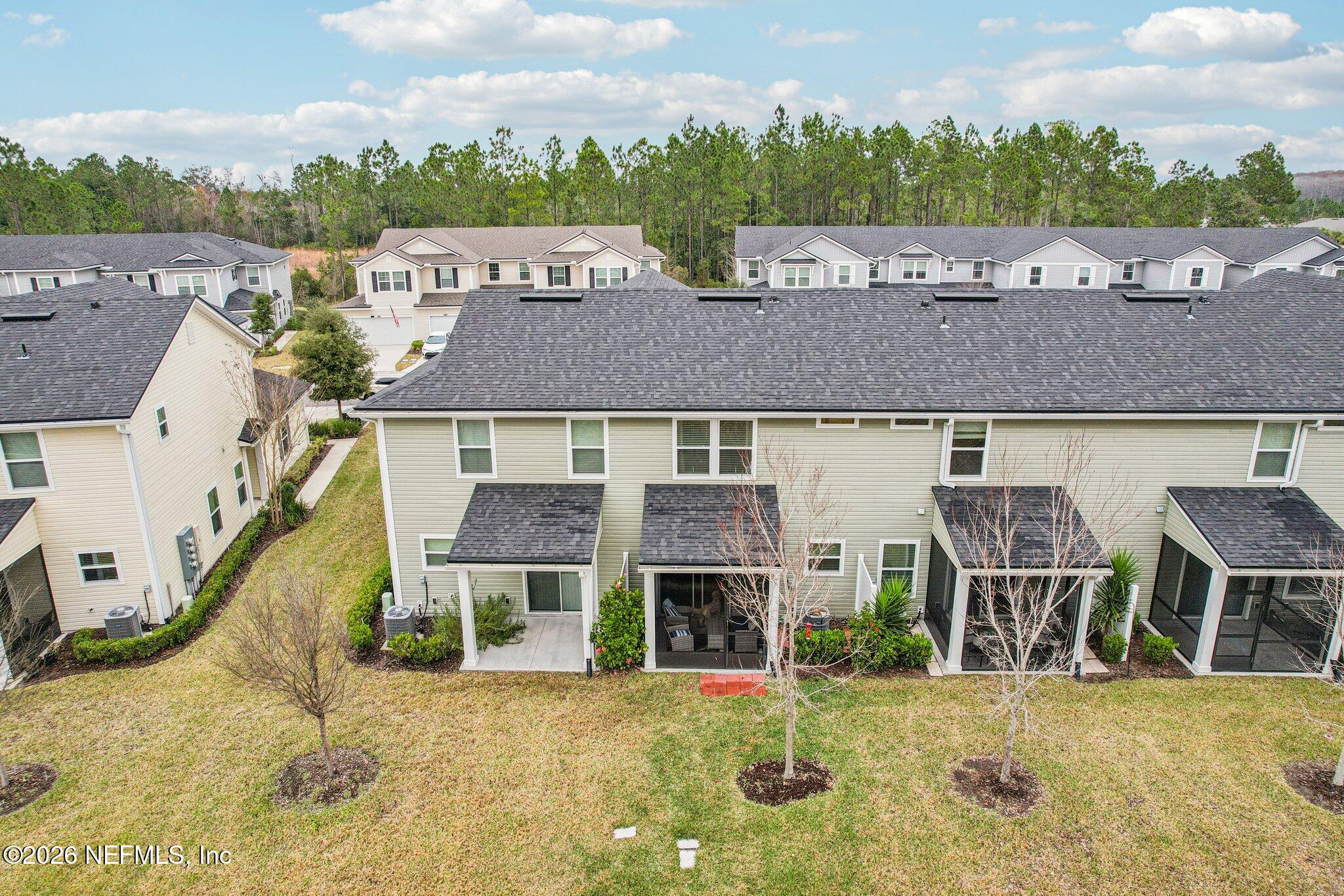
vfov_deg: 57.2
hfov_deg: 78.6
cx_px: 672
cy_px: 448
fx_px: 821
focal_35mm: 22
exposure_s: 1/730
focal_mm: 8.4
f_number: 2.8
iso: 150
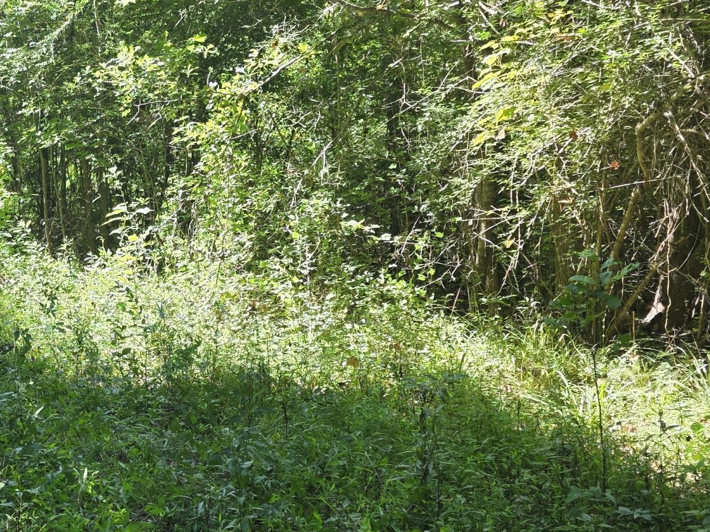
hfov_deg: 31.0
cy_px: 276
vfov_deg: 26.1
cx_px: -52
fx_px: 1149
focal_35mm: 56
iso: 50
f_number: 1.7
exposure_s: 1/180
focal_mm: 6.3
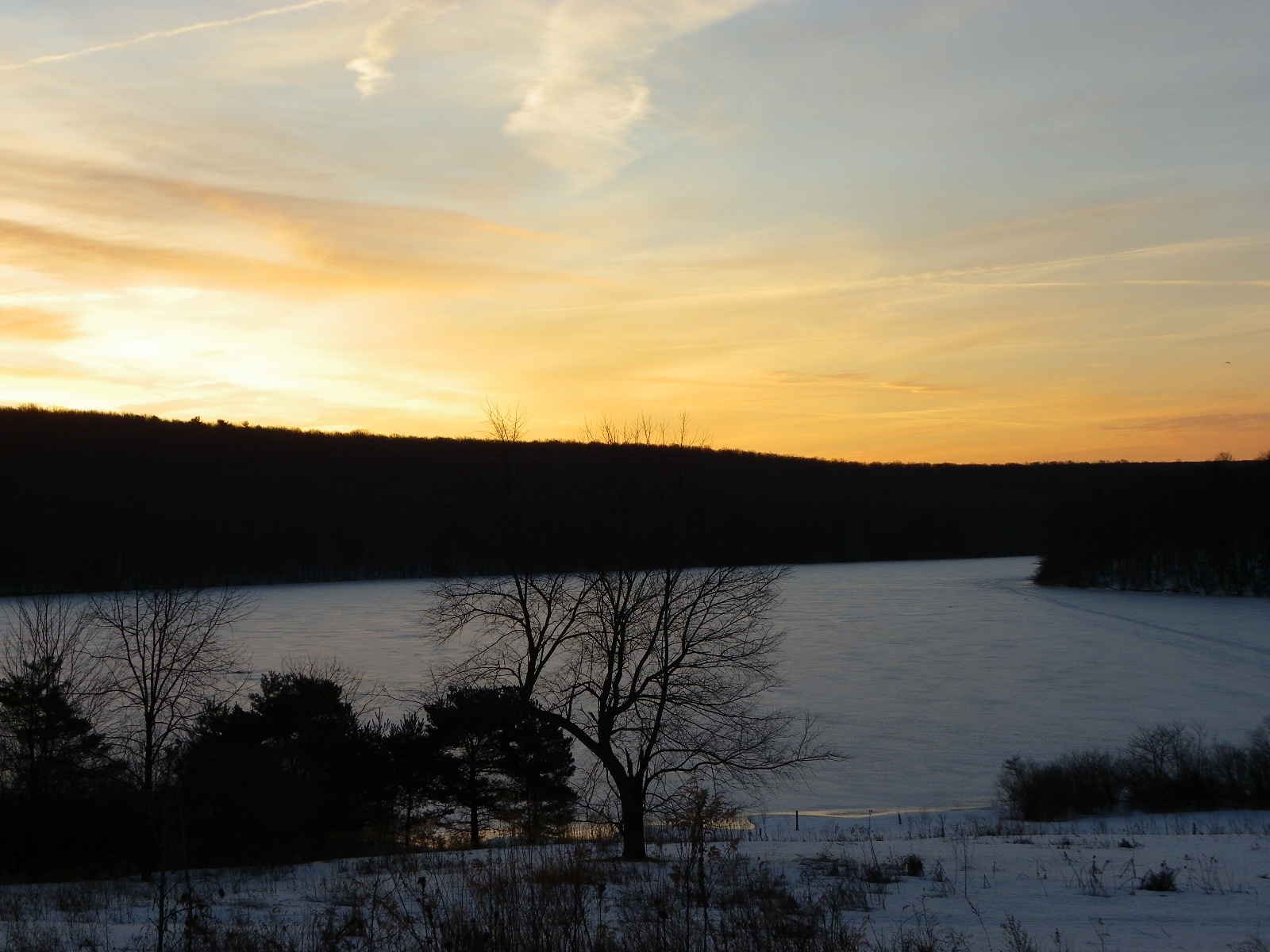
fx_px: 2201
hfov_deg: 32.2
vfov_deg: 24.4
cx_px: 635
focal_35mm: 60
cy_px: 476
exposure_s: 1/100
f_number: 4
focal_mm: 10.7
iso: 50
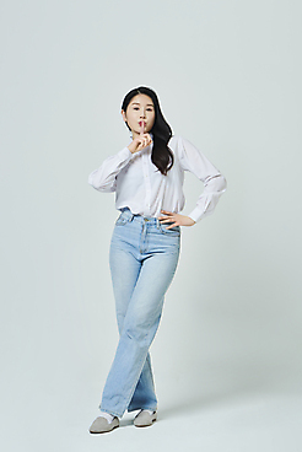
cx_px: 144
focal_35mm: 76
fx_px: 954
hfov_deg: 18.0
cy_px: 212
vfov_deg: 26.6
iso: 100
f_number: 11
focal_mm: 70
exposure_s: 1/125
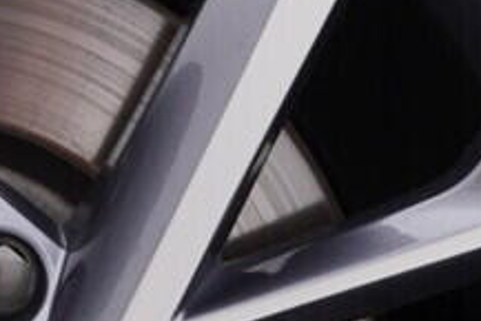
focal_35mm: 239
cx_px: 11
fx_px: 3195
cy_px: 361
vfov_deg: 5.7
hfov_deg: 8.6
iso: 125
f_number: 4
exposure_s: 1/80
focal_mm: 24
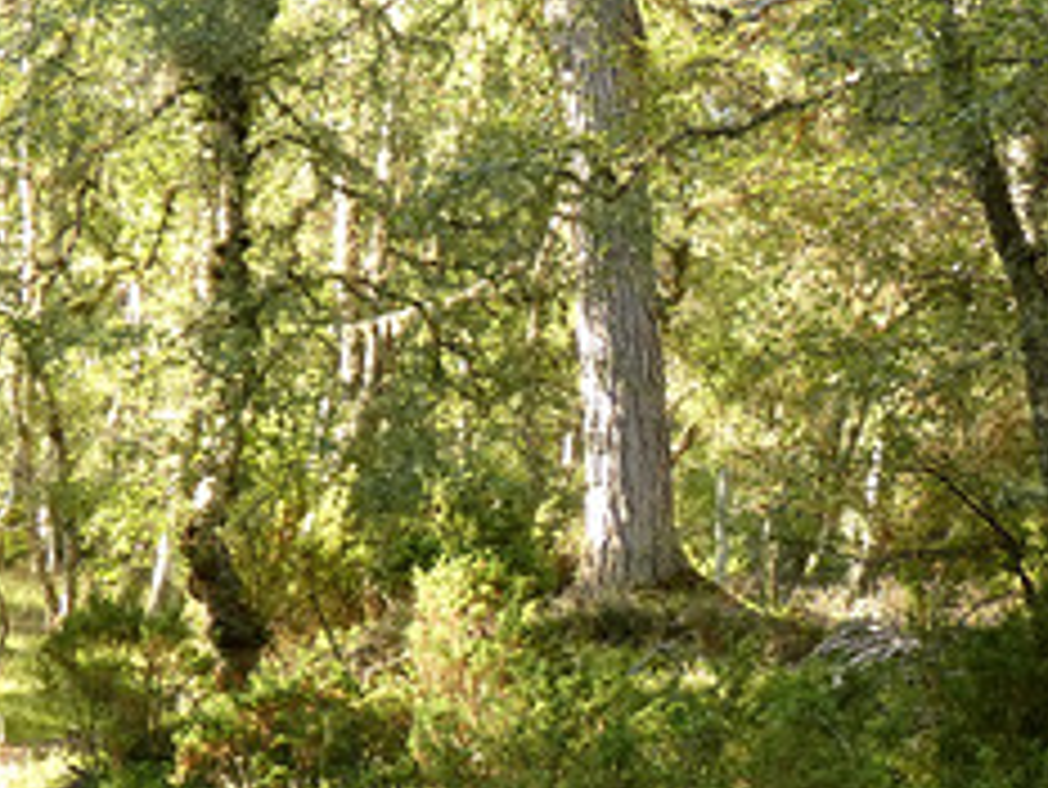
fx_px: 4756
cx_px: 886
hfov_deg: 12.5
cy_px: 486
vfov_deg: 9.5
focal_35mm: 157
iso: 250
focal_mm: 10.8
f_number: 4.1
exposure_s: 1/80
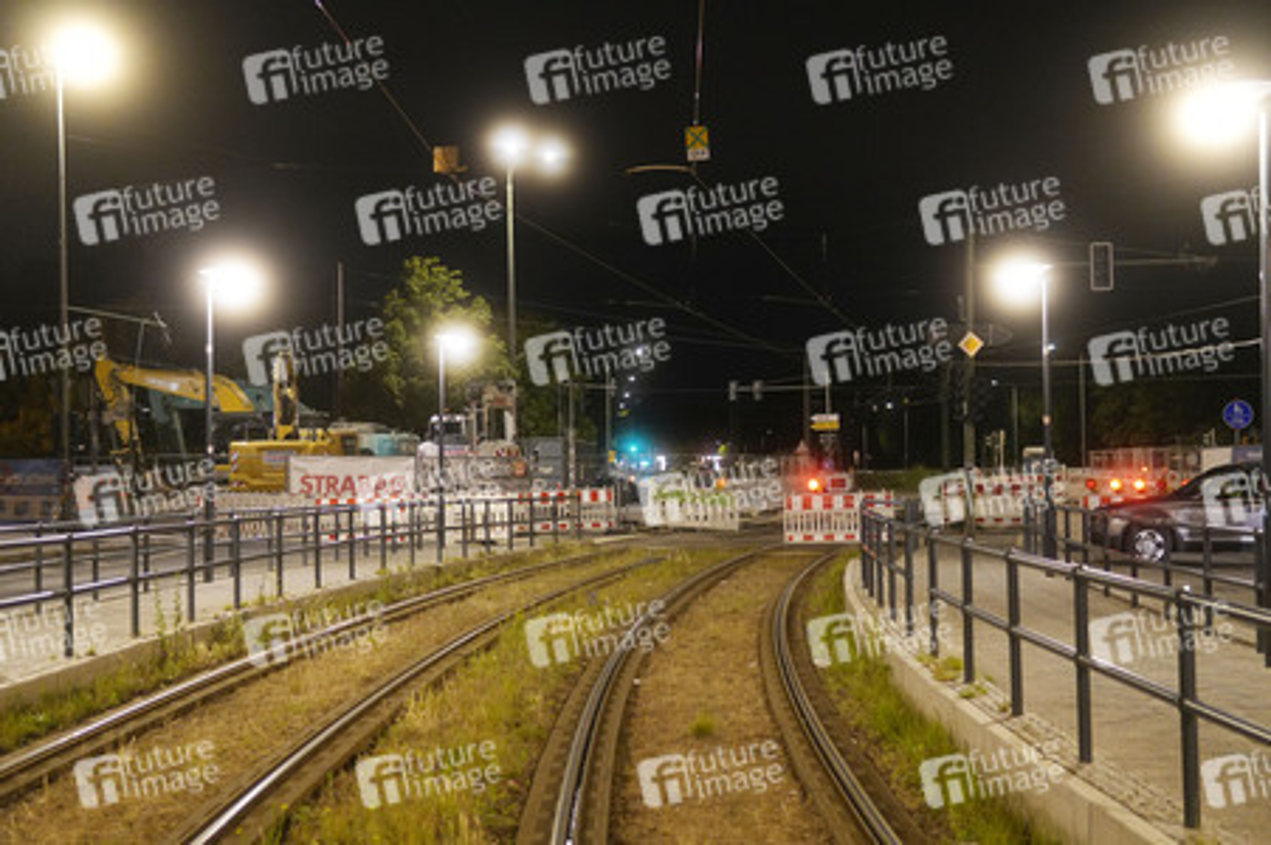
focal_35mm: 45
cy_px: 422
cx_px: 636
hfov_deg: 43.6
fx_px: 1588
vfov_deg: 29.8
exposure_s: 1/50
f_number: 1.6
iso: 1250
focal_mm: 30
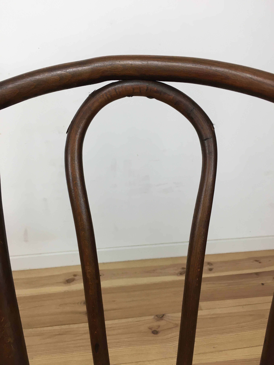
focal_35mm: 29
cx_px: 137
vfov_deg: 61.7
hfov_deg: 48.2
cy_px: 182
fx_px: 306
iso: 25
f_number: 2.2
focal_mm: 4.15
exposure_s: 1/33
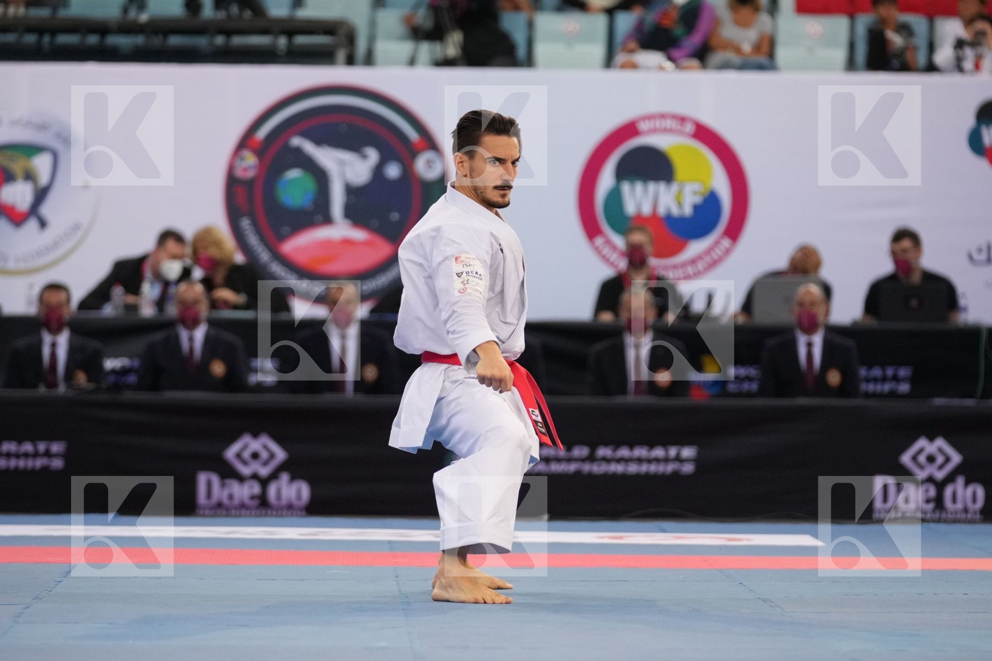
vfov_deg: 5.8
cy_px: 330
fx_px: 6530
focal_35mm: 237
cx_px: 496
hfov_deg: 8.7
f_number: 2.8
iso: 2500
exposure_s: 1/1000
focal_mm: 158
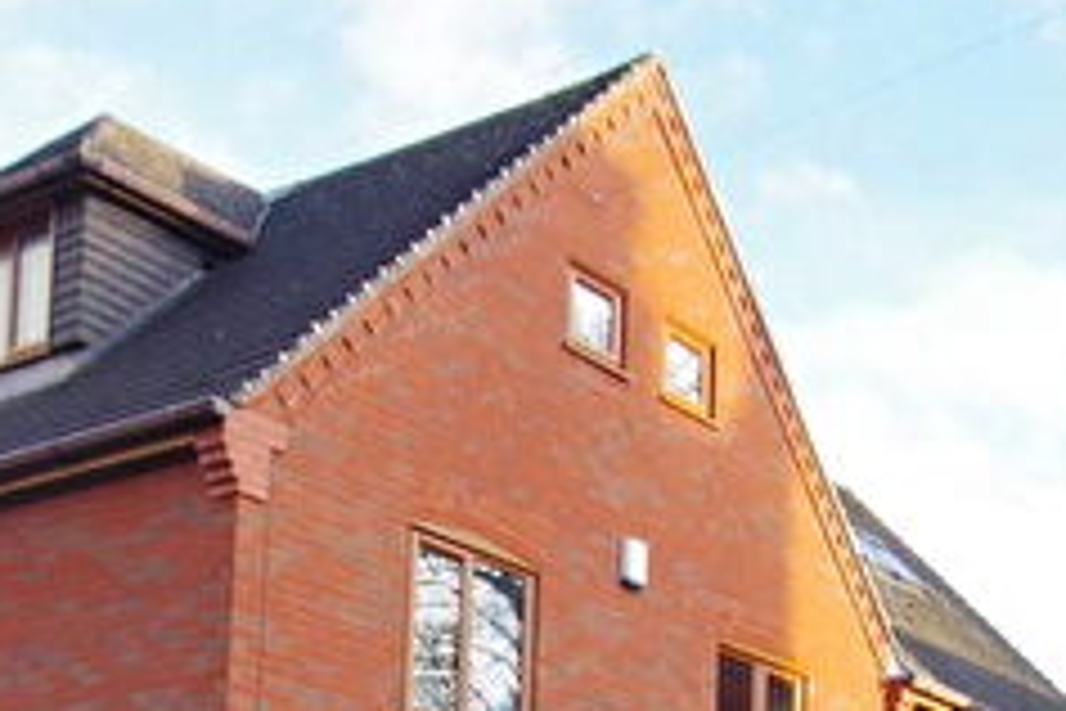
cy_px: 916
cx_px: 621
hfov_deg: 30.3
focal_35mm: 66
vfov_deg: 19.0
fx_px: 1968
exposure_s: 1/40
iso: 400
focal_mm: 15
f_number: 11
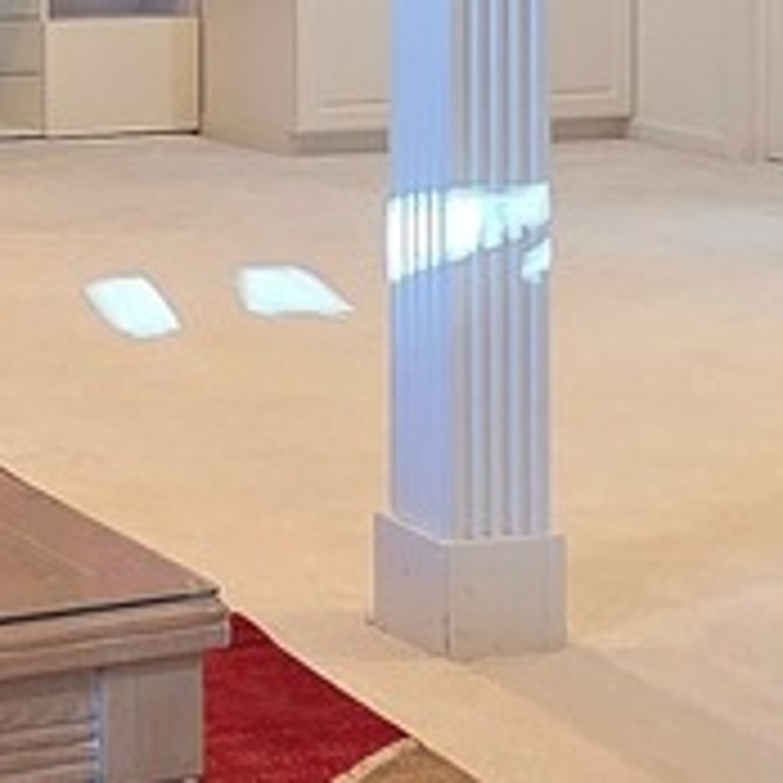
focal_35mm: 95
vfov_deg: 17.5
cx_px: -292
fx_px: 2431
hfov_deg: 17.0
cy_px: -126
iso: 200
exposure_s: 1/60
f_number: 2.2
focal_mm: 2.2
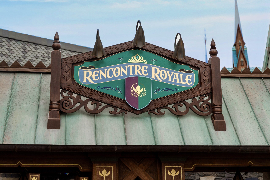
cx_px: 135
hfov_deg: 34.5
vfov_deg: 23.4
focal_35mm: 58
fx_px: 435
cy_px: 90
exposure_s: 1/2000
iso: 200
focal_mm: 58
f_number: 2.8
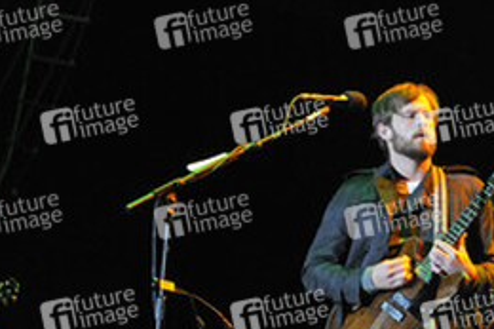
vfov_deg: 6.1
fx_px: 3072
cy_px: 264
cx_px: 229
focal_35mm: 224
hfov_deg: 9.2
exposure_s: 1/125
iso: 2500
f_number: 4
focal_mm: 86
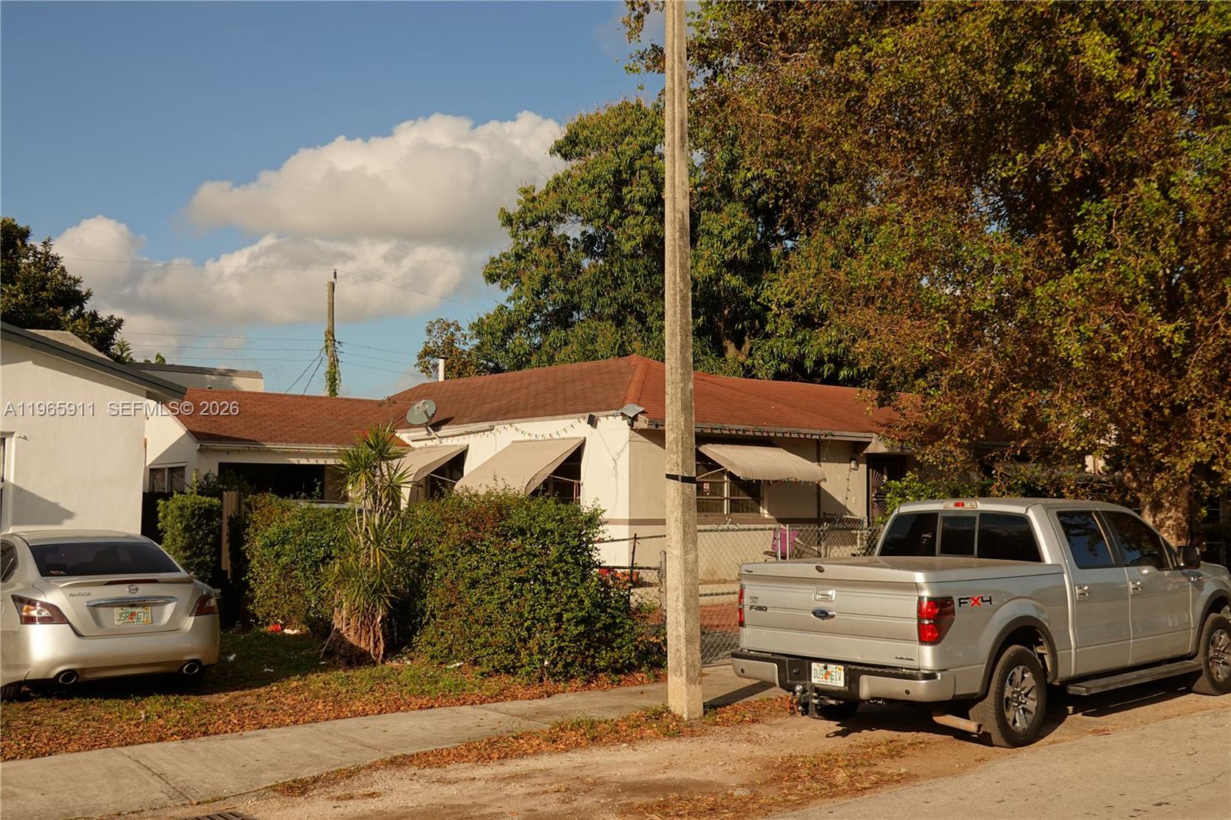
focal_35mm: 37
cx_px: 616
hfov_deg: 51.9
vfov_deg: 35.9
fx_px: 1265
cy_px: 410
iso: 100
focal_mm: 13.56
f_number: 4
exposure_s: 1/1000
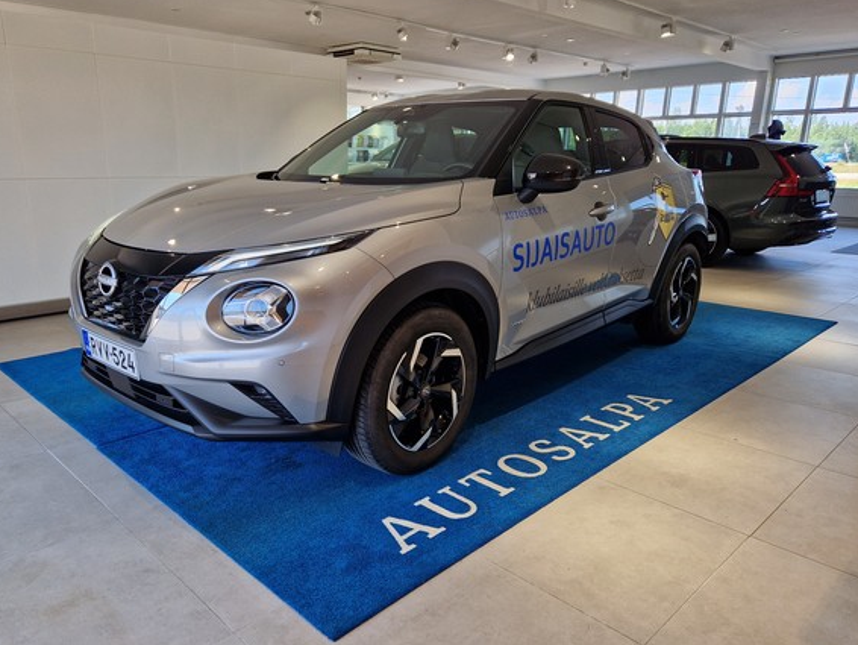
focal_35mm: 26
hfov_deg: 67.0
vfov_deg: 53.1
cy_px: 345
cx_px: 377
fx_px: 645
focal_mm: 5.4
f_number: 1.8
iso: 50
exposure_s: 1/180
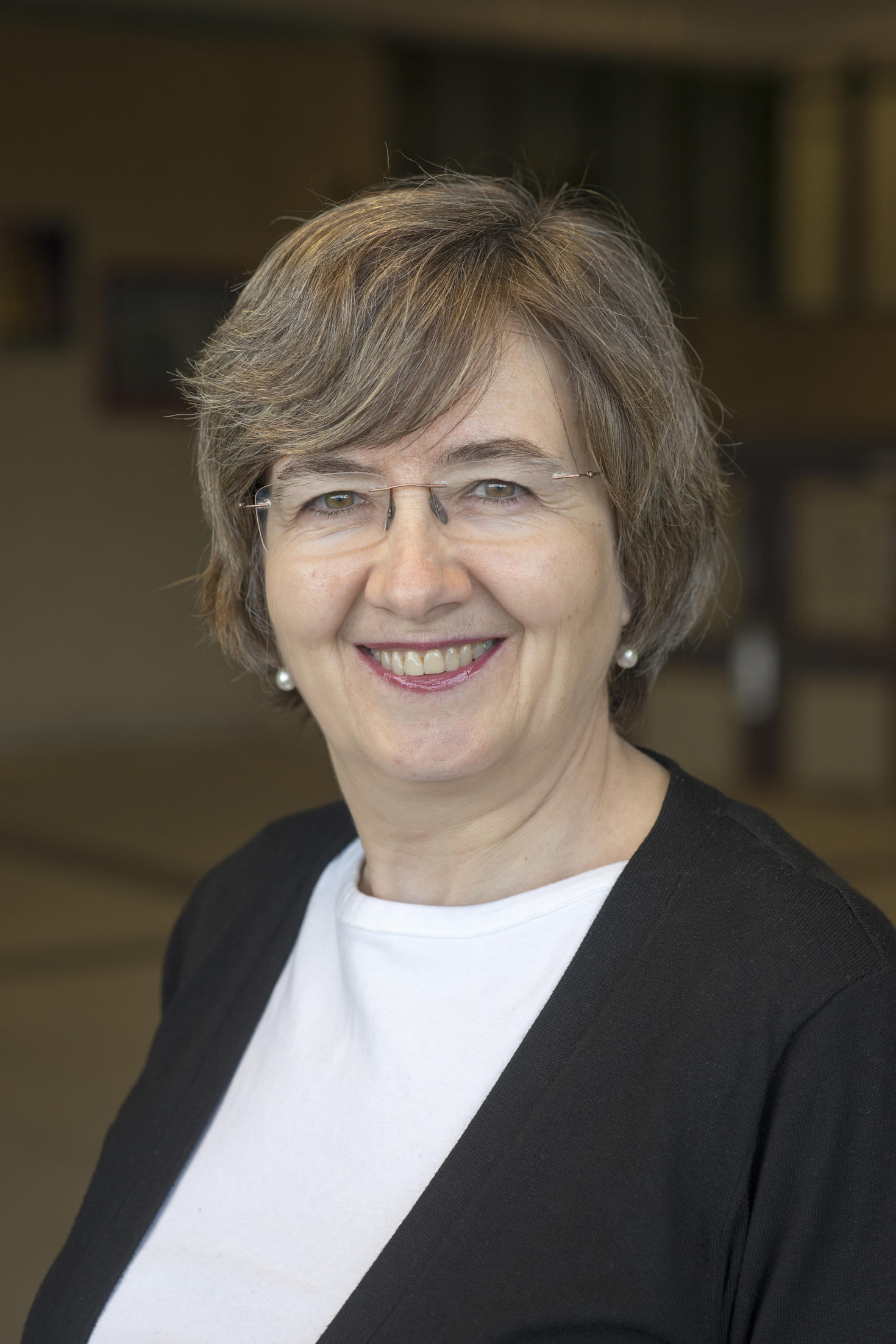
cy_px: 672
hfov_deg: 16.1
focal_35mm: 85
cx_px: 448
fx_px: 3171
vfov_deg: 23.9
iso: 500
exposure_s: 1/125
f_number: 5
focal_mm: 85
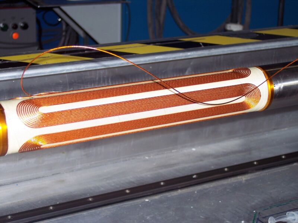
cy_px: 112
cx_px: 149
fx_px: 671
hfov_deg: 25.0
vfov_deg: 18.9
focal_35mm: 78
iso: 100
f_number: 4
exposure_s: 1/90
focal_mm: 16
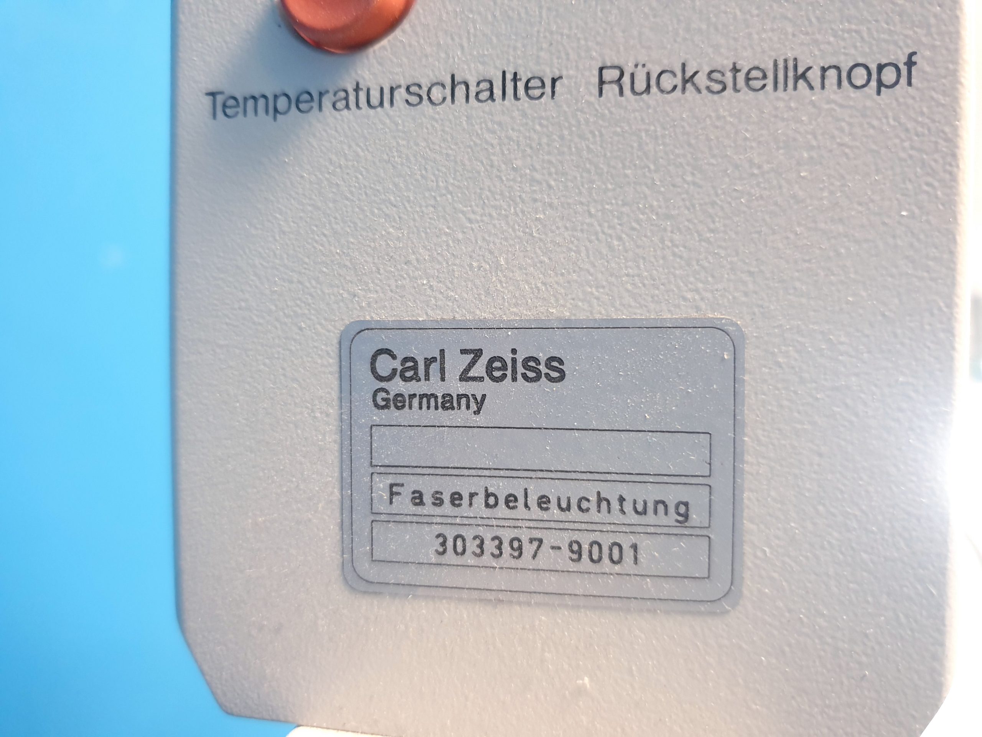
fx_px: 738
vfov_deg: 53.1
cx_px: 491
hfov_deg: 67.3
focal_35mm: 26
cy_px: 368
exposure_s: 1/25
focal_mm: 4.3
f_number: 1.5
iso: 320
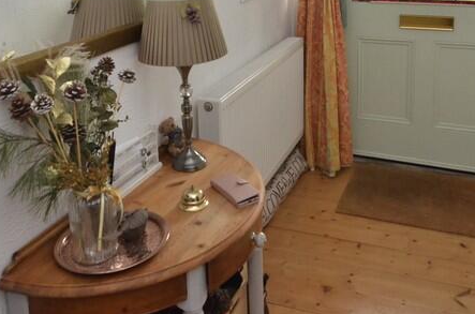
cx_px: 244
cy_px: -6
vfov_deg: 31.8
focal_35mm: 38
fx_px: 502
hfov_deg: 50.6
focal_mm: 11
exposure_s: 1/60
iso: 2800
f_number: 4
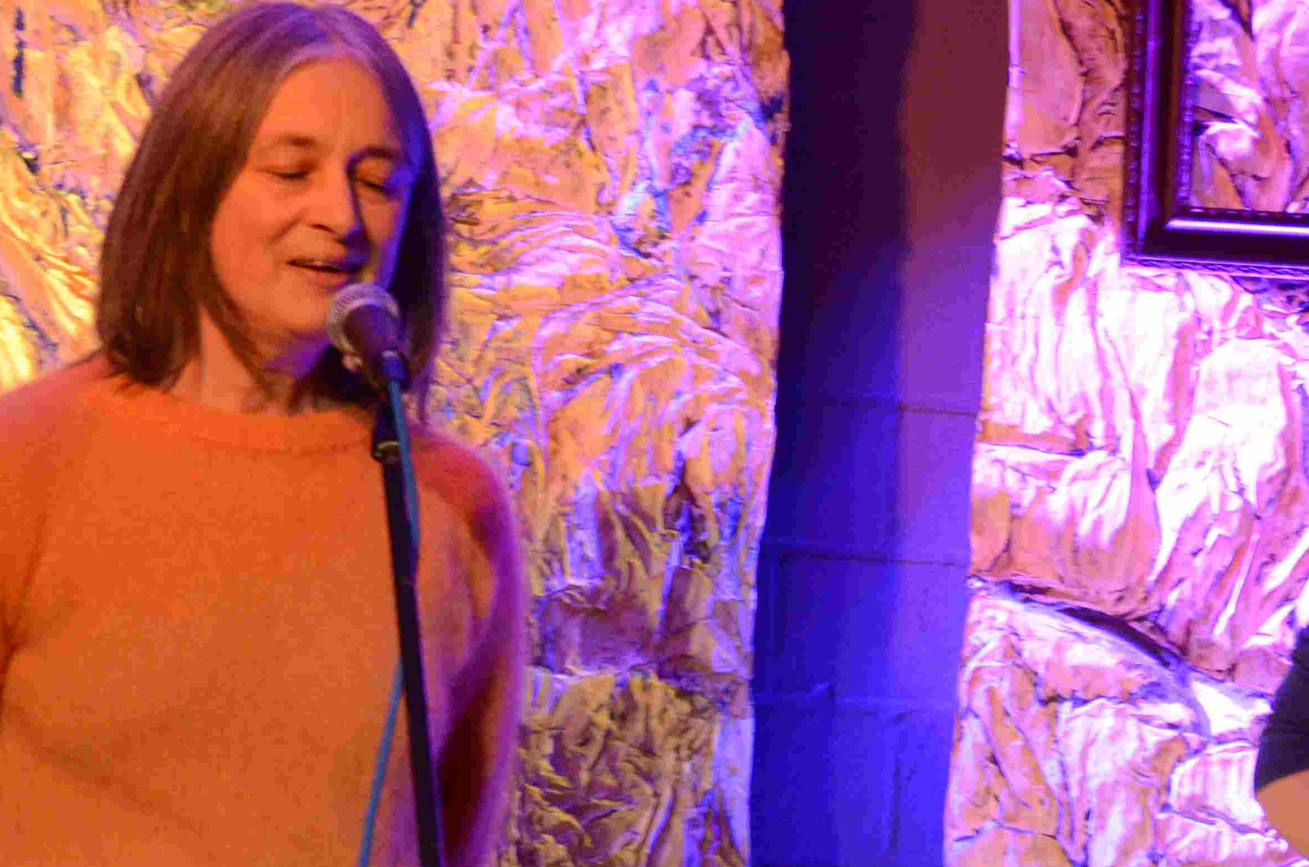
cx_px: 1099
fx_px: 9362
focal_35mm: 258
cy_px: 397
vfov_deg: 5.3
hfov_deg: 8.0
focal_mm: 82
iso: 2500
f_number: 5
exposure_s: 1/80
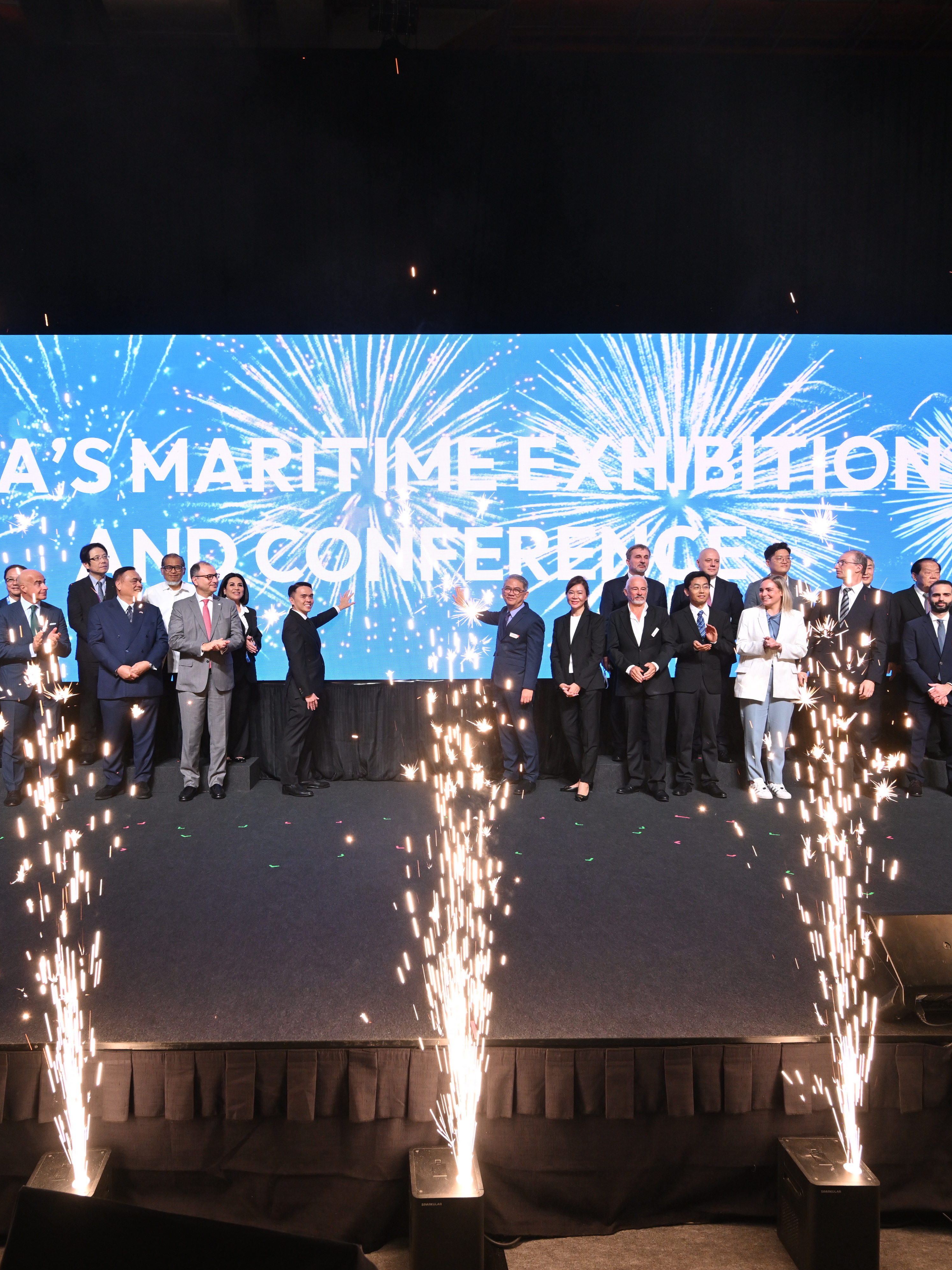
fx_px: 770
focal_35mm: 21
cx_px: 401
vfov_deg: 79.0
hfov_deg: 63.1
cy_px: 654
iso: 800
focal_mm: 14
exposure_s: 1/160
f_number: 5
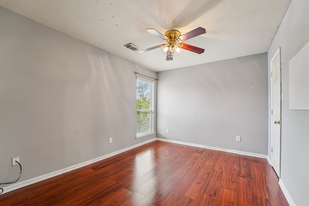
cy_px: 103
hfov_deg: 104.3
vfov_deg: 81.2
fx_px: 120
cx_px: 154
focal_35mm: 14
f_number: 8
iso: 500
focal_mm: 14
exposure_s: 1/13
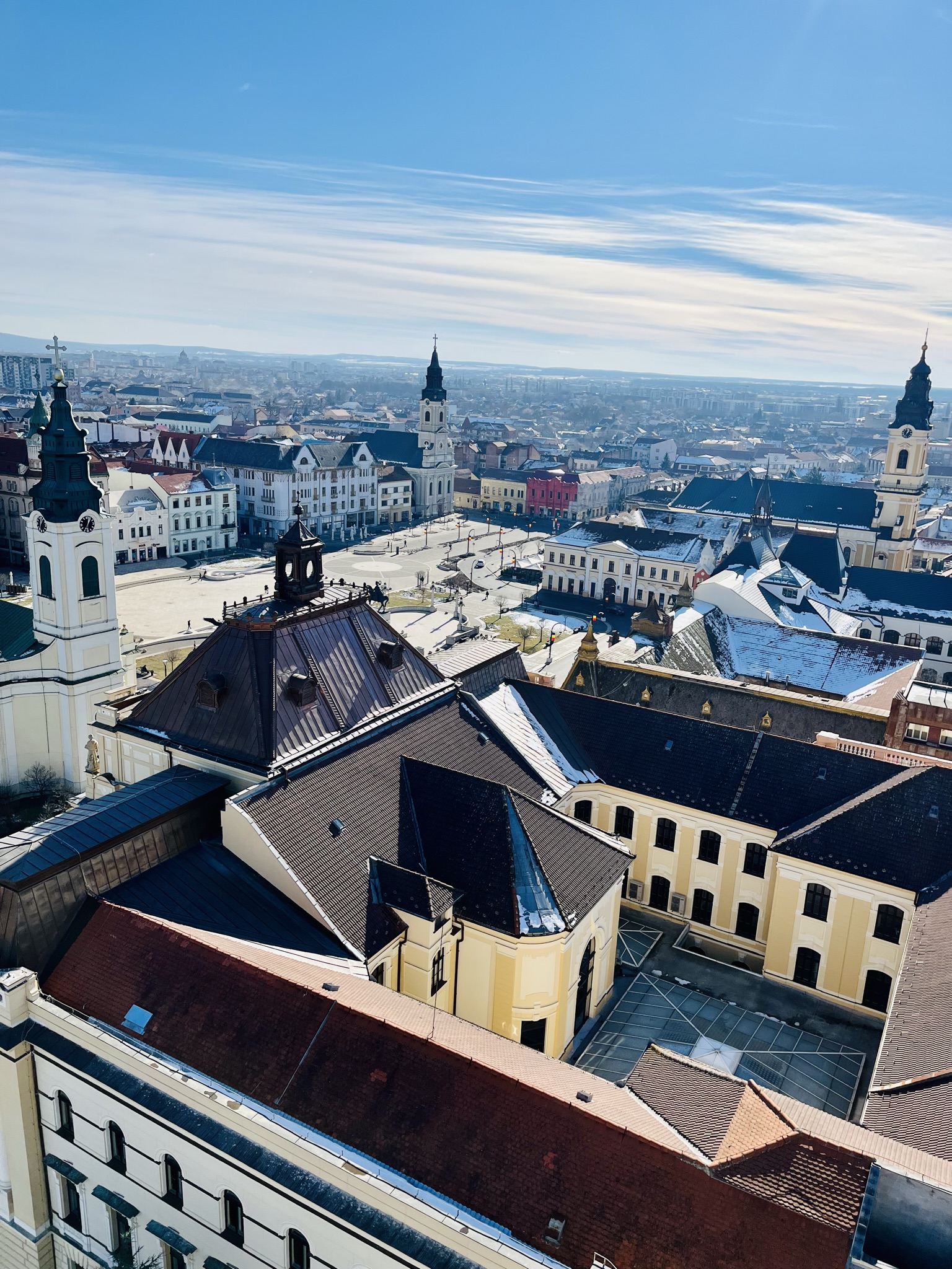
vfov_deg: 67.3
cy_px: 634
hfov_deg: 53.1
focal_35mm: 26
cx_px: 476
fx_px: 953
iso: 50
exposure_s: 1/7353
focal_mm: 5.1
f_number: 1.6
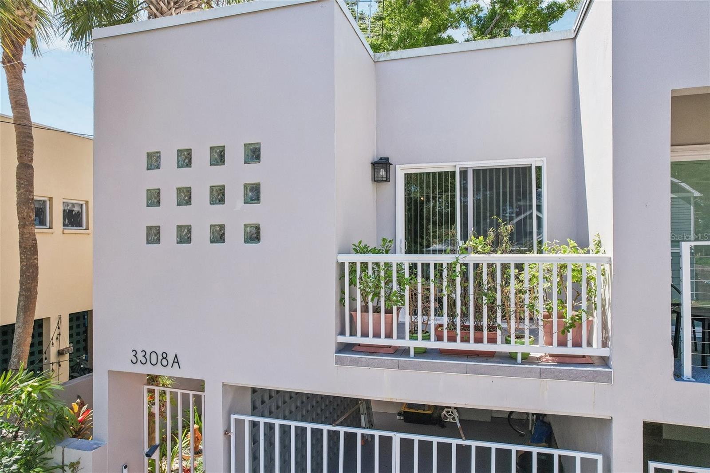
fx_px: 434
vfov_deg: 57.2
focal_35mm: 22
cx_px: 355
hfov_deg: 78.6
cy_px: 236
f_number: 2.8
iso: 160
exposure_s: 1/1250
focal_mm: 8.4
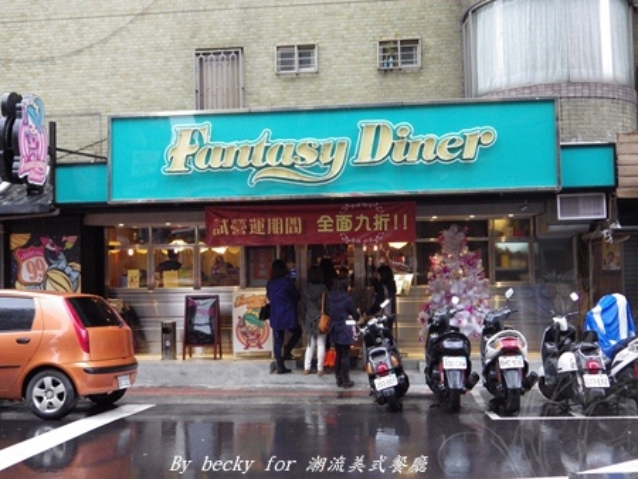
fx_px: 756
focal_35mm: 41
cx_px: 319
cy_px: 240
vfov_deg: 35.2
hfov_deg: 45.8
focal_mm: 7.4
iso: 500
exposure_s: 1/50
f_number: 3.6
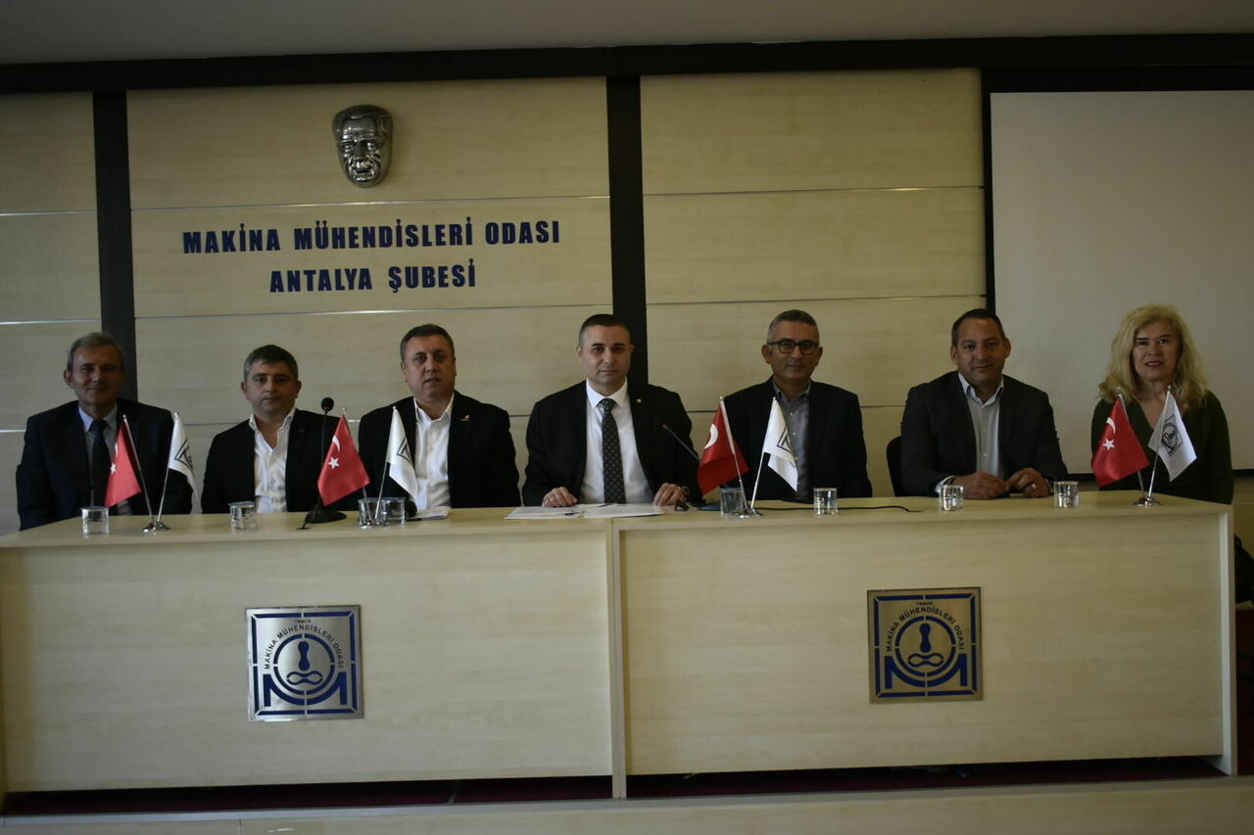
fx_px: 1149
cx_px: 627
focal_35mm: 33
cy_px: 418
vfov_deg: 40.0
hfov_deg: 57.2
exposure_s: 1/200
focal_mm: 22
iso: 800
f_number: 3.8
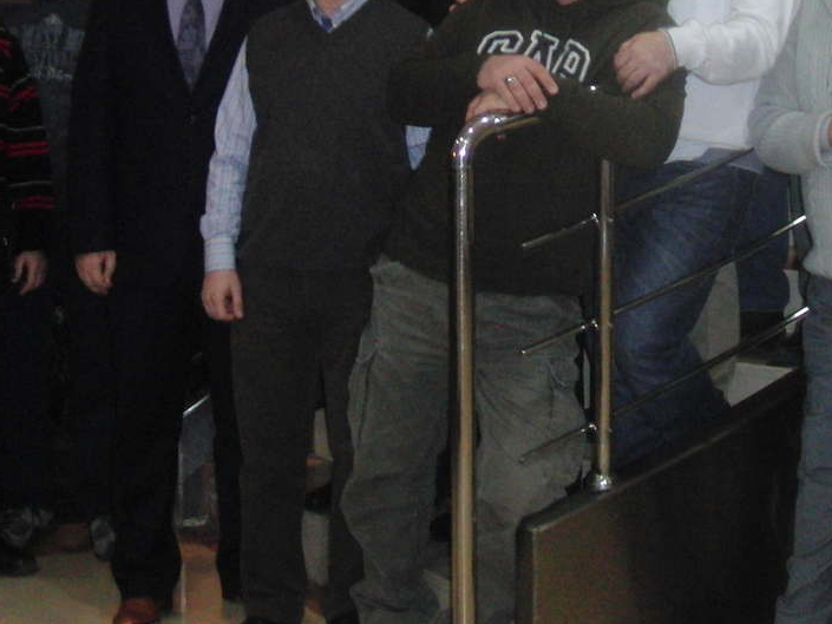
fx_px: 2019
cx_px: 646
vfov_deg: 17.1
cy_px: -34
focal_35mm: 84
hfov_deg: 23.0
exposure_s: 1/20
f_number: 3.6
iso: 400
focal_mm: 6.42
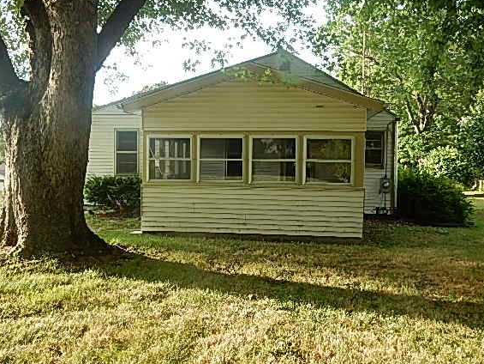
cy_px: 173
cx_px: 243
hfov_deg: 53.9
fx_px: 475
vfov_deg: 41.8
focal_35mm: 34
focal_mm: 5.4
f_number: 4
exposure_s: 1/80
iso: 125
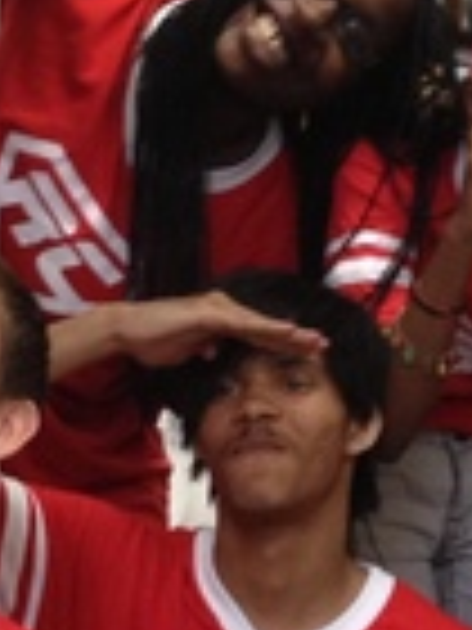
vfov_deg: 11.0
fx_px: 3272
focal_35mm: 180
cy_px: 202
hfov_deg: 8.2
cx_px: 324
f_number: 2.4
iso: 160
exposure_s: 1/20
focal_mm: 4.28
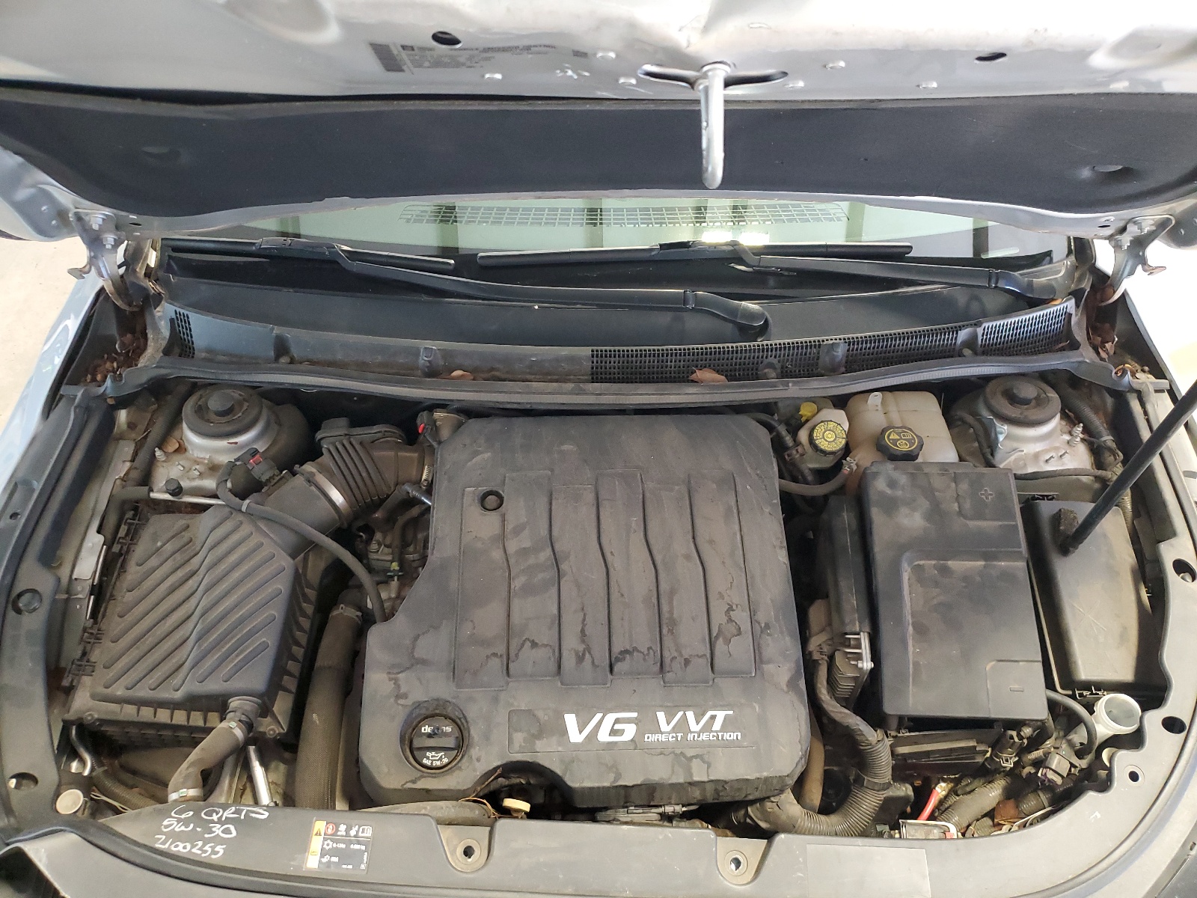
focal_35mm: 26
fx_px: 899
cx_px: 598
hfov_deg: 67.3
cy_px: 449
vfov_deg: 53.1
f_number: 1.5
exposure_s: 1/24
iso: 305
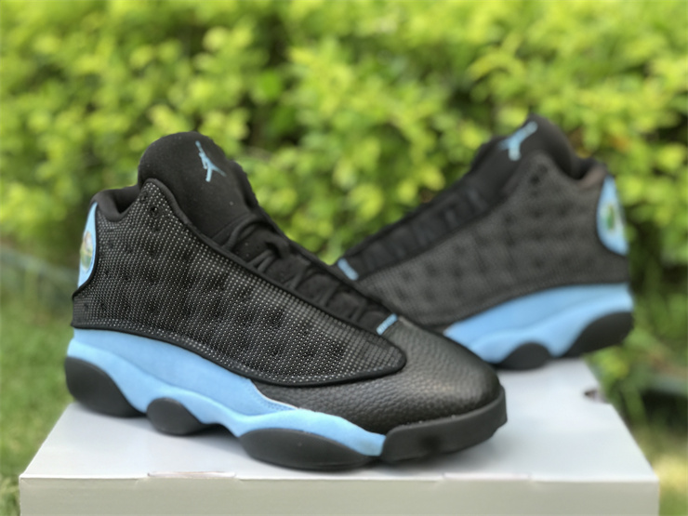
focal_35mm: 57
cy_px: 258
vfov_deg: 25.7
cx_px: 344
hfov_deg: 33.8
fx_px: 1133
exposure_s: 1/100
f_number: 2.8
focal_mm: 6.6
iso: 25
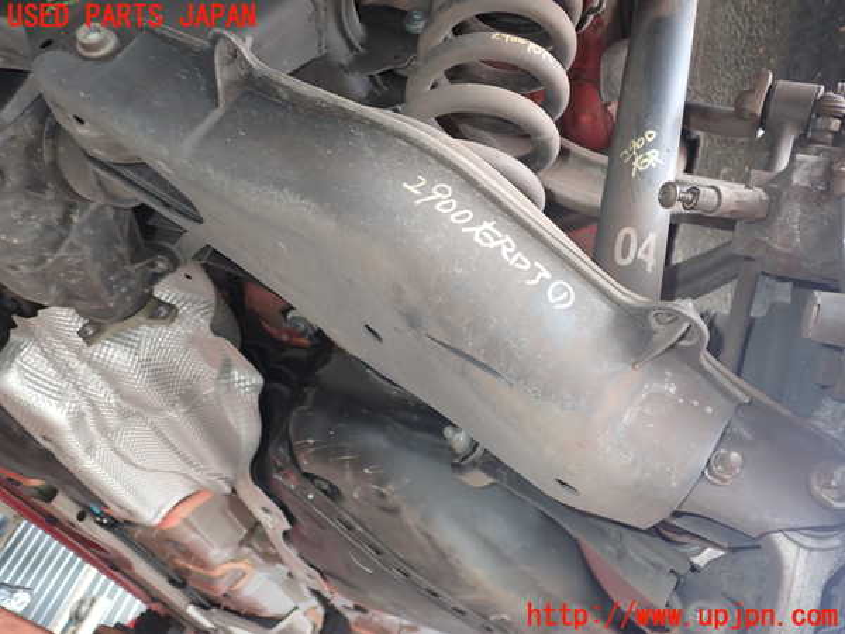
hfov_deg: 60.0
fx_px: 732
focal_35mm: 30
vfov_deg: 46.8
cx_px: 422
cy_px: 317
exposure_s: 1/50
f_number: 2.3
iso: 200
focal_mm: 5.4
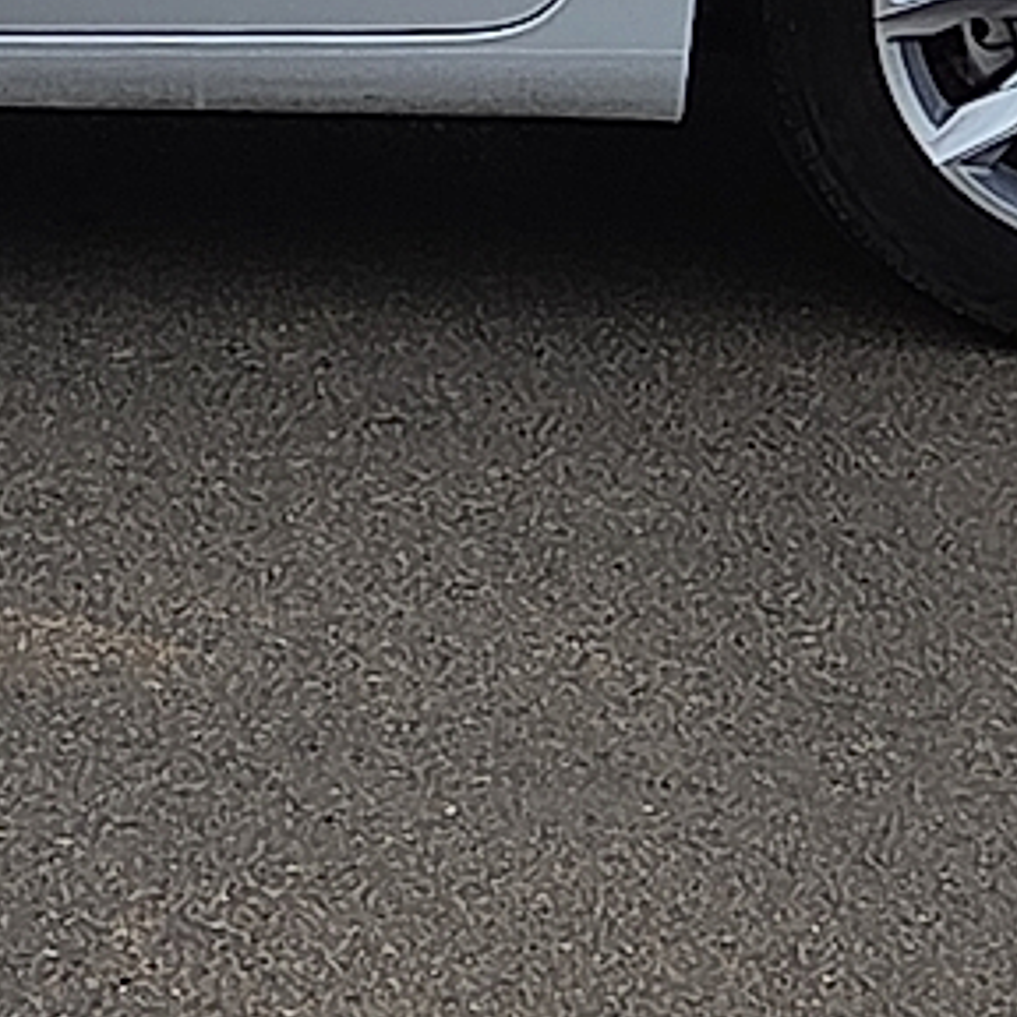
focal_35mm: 206
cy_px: -445
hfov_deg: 8.4
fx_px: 6847
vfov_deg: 8.3
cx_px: -286
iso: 76
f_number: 1.8
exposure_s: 1/2500
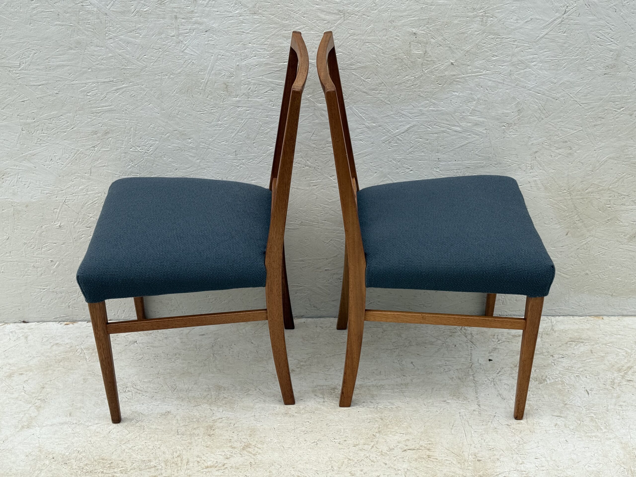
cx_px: 318
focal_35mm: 48
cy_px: 238
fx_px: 882
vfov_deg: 30.3
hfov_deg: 39.7
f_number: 1.78
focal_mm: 6.76
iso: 64
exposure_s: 1/460
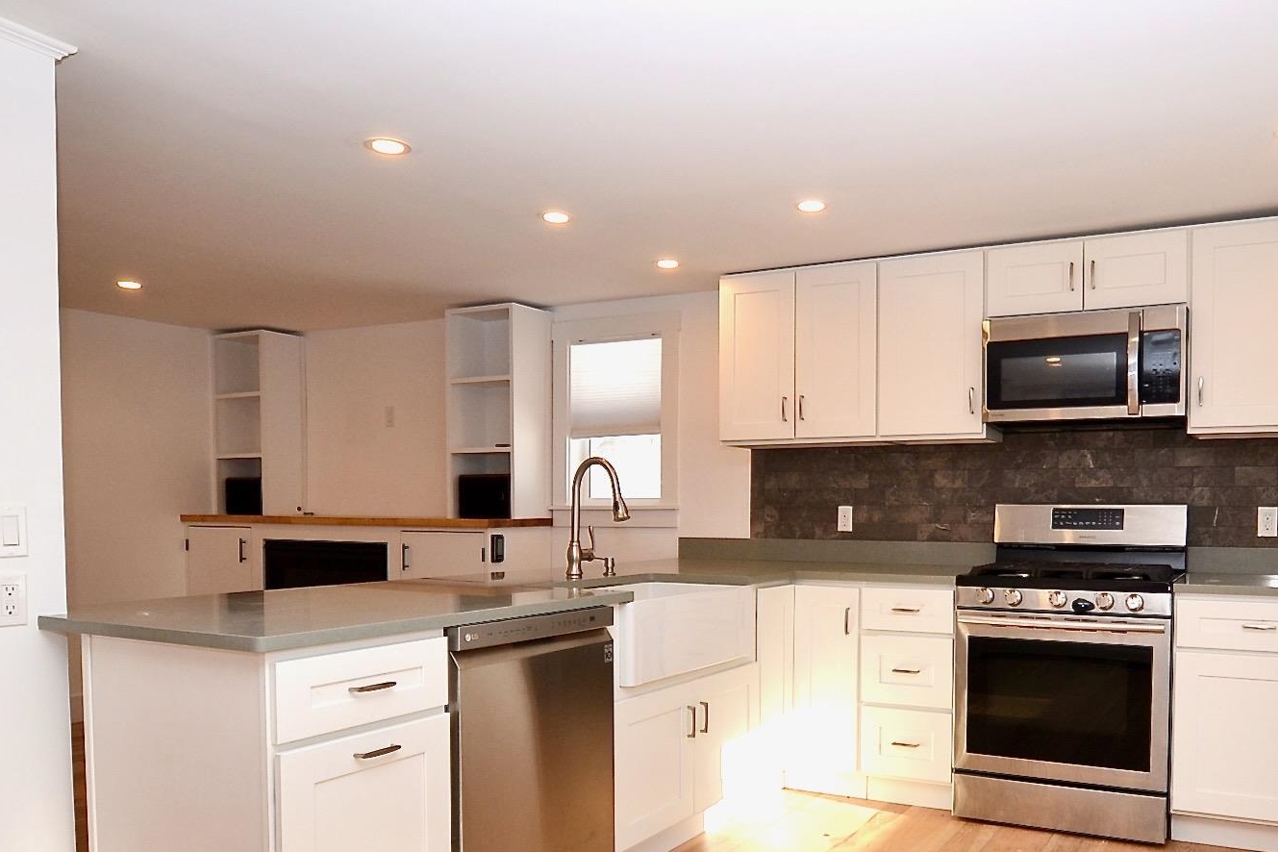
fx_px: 923
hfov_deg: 68.2
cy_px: 538
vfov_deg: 49.0
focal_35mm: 26
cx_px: 804
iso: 220
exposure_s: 1/125
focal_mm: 10
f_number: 5.6
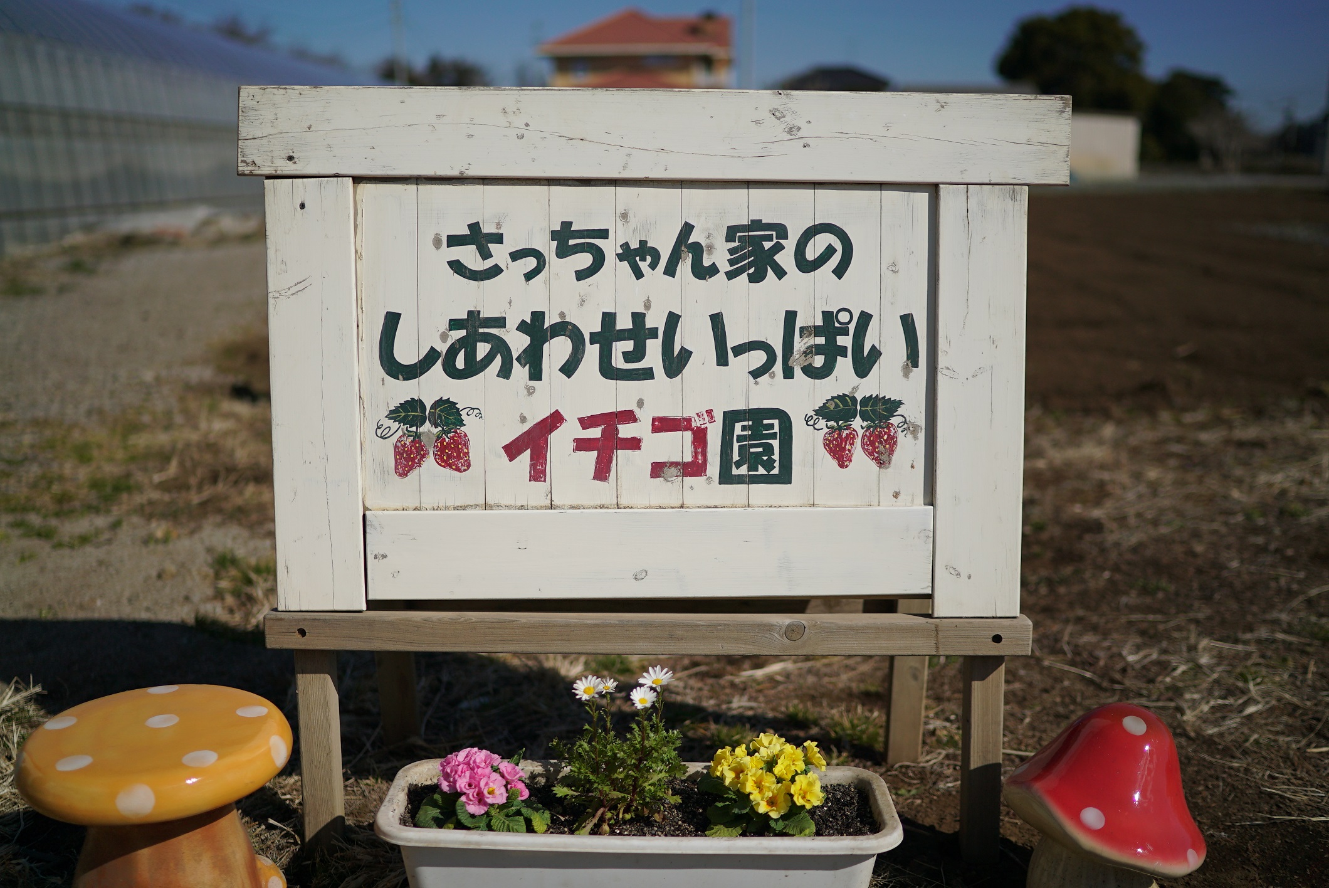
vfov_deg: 37.9
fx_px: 1293
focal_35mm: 35
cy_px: 444
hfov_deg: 54.4
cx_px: 664
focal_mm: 35
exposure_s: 1/8000
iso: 200
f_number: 1.4
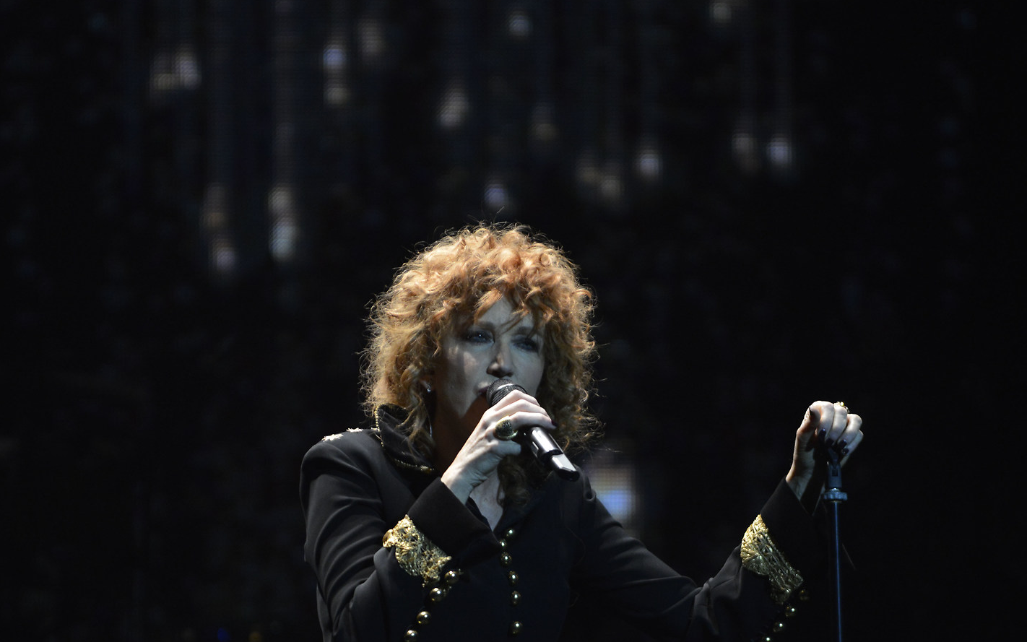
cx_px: 415
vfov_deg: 3.8
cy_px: 470
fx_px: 9629
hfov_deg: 6.1
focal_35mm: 344
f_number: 2.8
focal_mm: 200
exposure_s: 1/400
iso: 1600
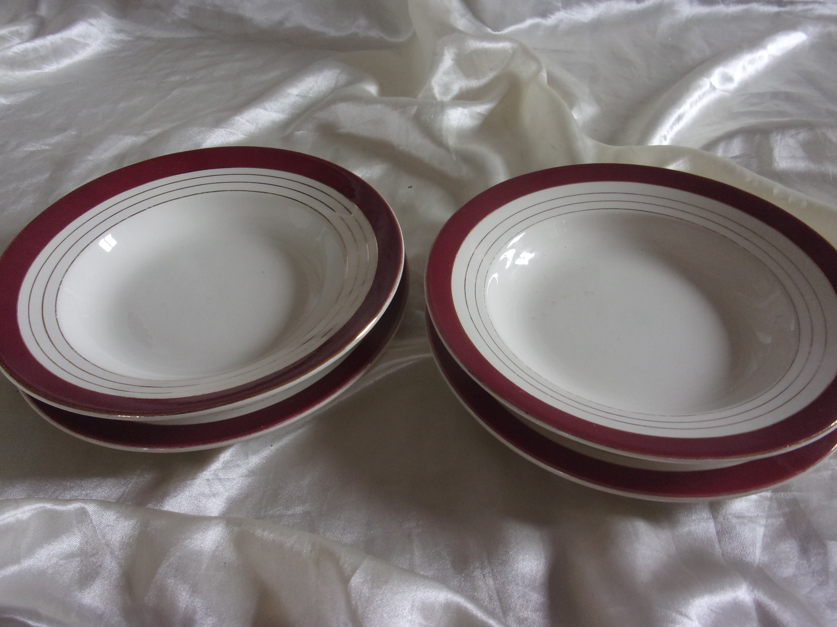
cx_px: 418
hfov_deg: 63.4
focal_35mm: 28
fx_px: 677
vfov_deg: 49.7
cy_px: 314
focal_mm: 5.1
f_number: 3.9
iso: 160
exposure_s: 1/34
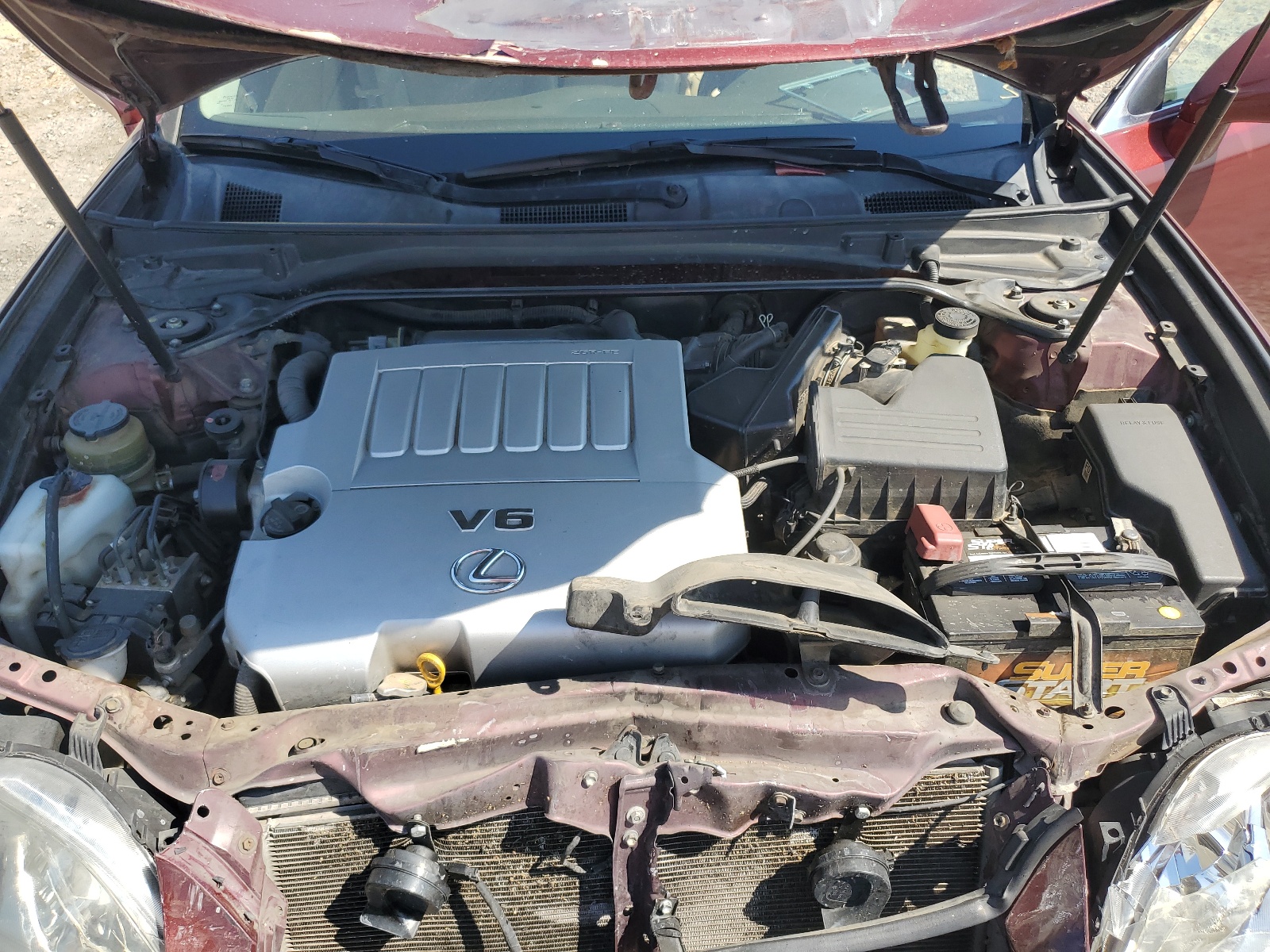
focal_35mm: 26
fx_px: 954
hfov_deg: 67.3
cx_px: 635
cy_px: 476
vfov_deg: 53.1
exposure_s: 1/1429
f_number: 1.5
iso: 50
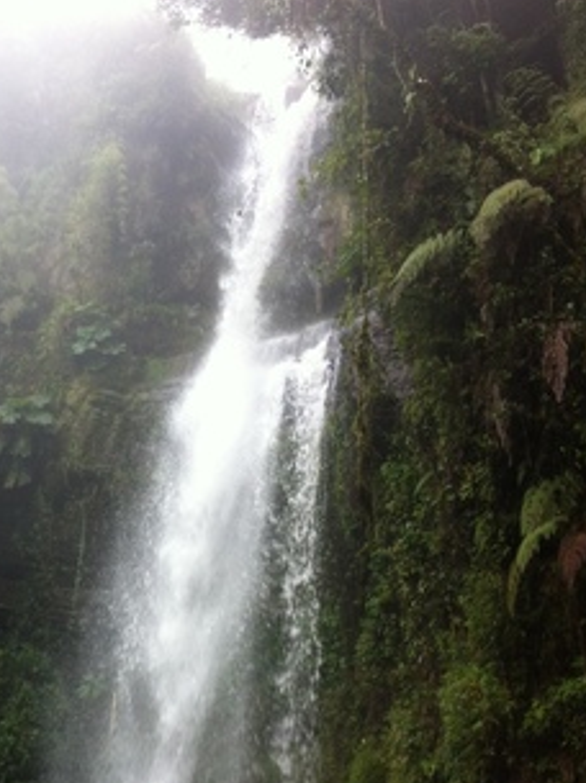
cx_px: 161
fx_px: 1244
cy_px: 534
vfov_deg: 34.6
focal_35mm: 55
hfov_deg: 26.2
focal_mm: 3.85
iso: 100
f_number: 2.8
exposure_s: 1/120
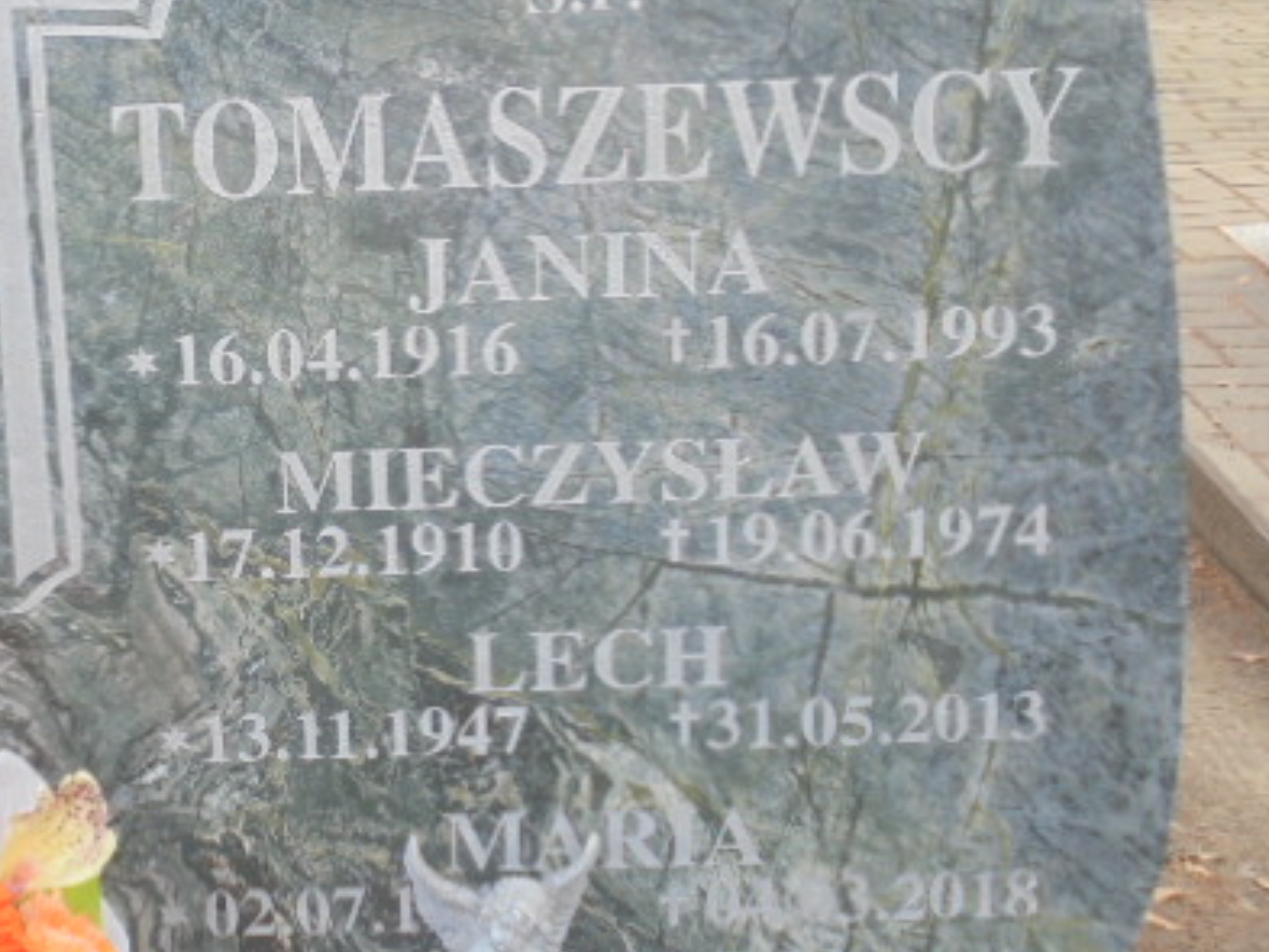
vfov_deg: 21.0
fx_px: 2567
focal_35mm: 70
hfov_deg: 27.2
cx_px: 262
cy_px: 371
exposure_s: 1/40
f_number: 4.5
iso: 100
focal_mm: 7.8
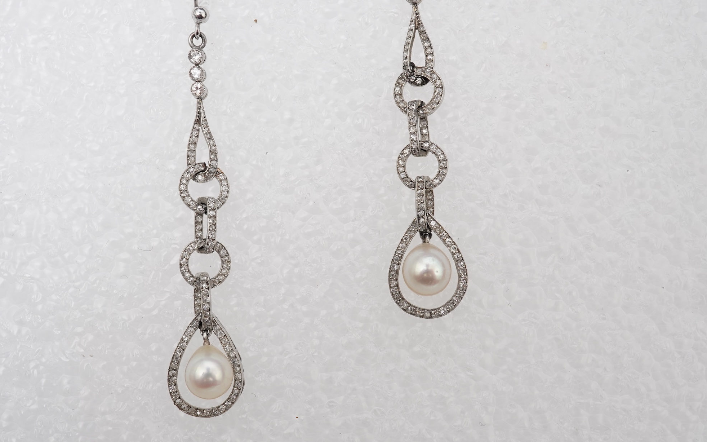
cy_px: 236
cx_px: 354
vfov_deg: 28.0
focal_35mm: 46
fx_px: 886
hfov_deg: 43.5
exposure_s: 1/125
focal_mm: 30
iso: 500
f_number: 18
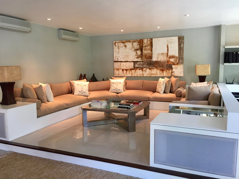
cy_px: 90
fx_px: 200
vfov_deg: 48.2
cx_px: 120
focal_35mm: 29
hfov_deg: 61.7
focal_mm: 4.15
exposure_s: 1/30
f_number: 2.2
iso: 125
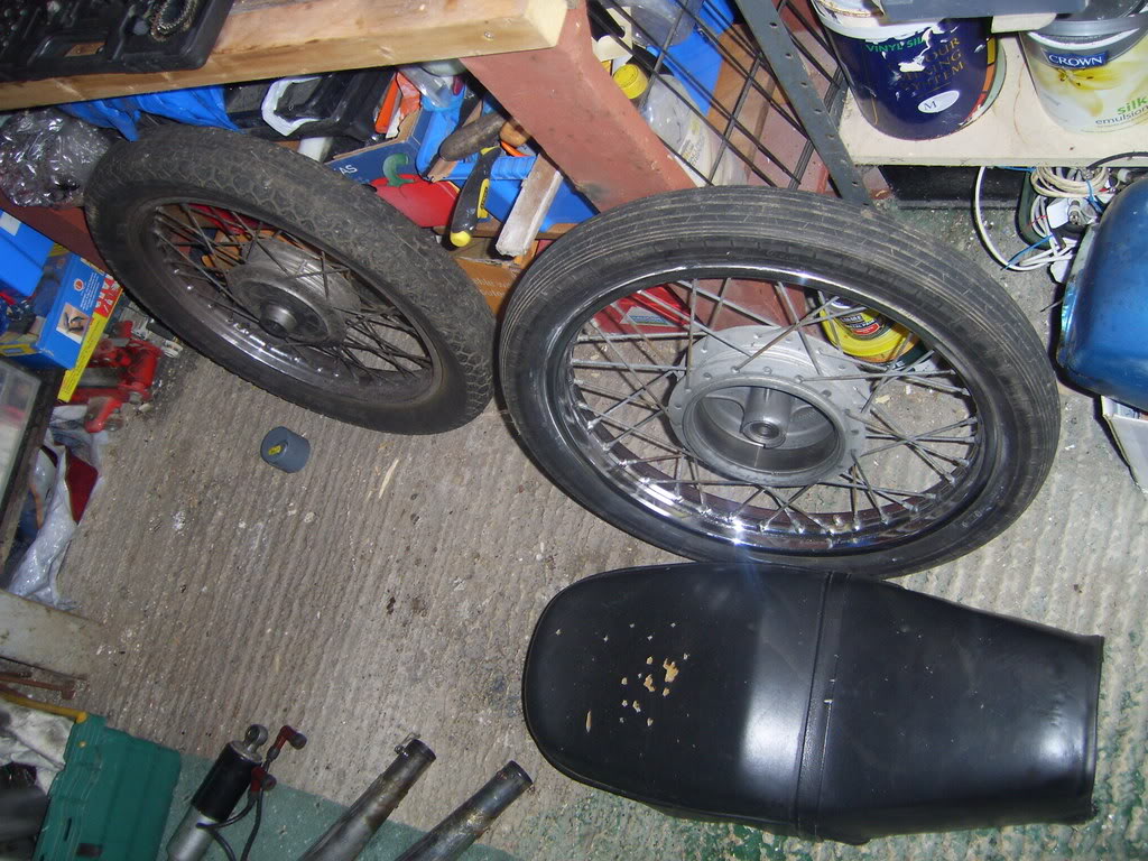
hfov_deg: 49.0
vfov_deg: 37.7
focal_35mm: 38
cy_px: 430
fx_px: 1260
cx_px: 574
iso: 100
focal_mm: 7.8
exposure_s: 1/30
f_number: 2.8
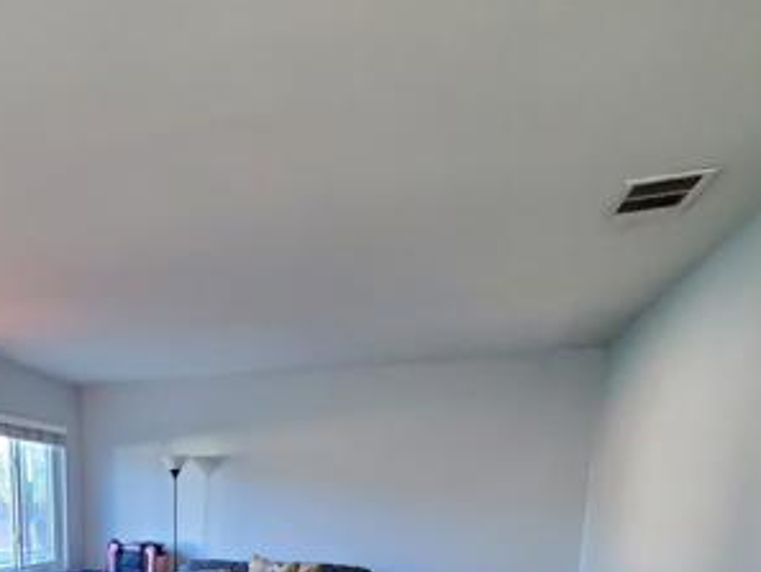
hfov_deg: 59.2
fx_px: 616
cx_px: 169
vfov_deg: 41.4
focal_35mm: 28
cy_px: 605
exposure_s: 1/30
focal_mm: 1.8
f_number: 2.2
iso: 500
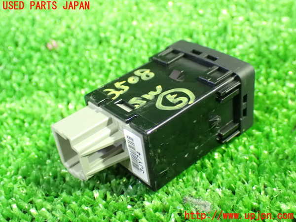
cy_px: 111
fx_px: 402
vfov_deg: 30.9
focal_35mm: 47
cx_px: 148
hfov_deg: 40.4
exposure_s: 1/20
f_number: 3.1
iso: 1600
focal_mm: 8.4
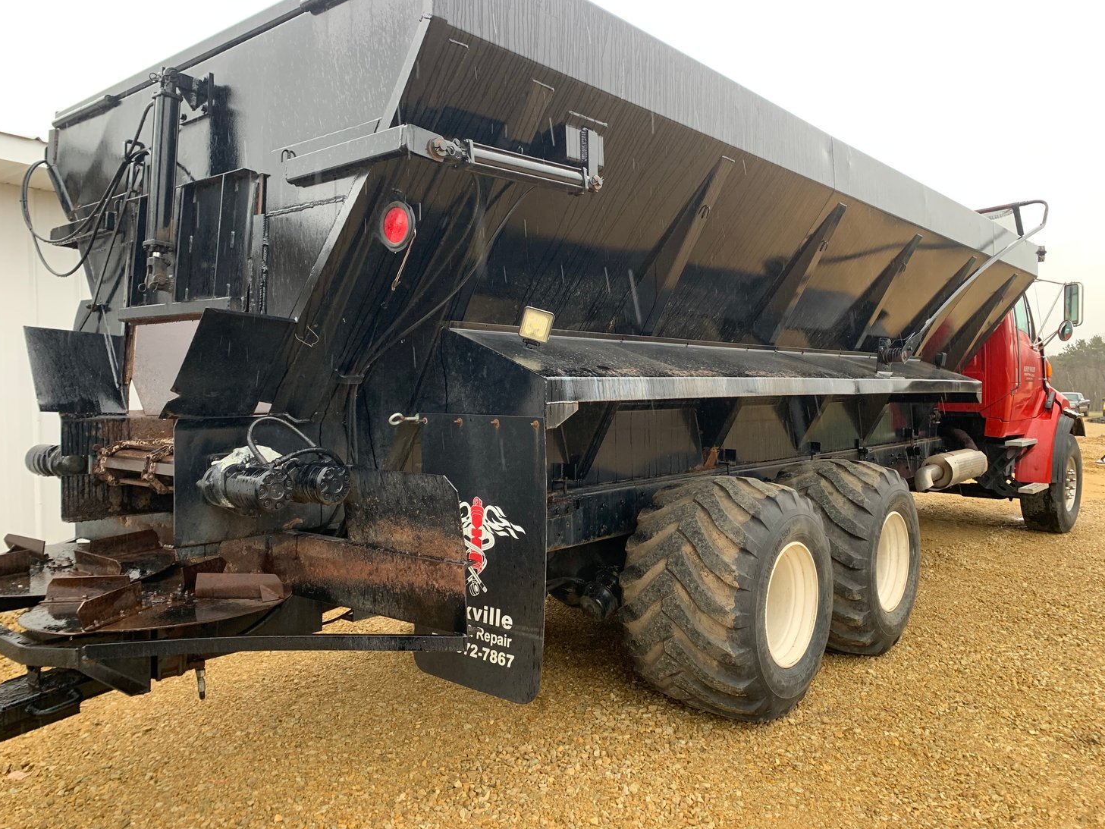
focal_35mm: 27
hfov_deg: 65.3
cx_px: 546
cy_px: 404
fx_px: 862
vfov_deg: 51.4
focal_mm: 4.25
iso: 80
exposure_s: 1/121
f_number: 1.8
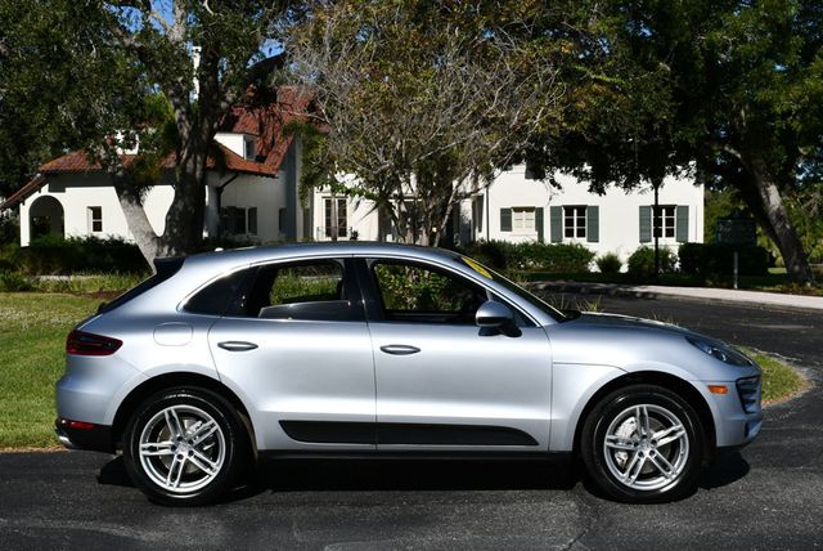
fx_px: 1236
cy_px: 276
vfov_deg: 25.1
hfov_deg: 36.8
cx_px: 412
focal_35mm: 54
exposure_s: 1/400
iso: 100
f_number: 10
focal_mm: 27
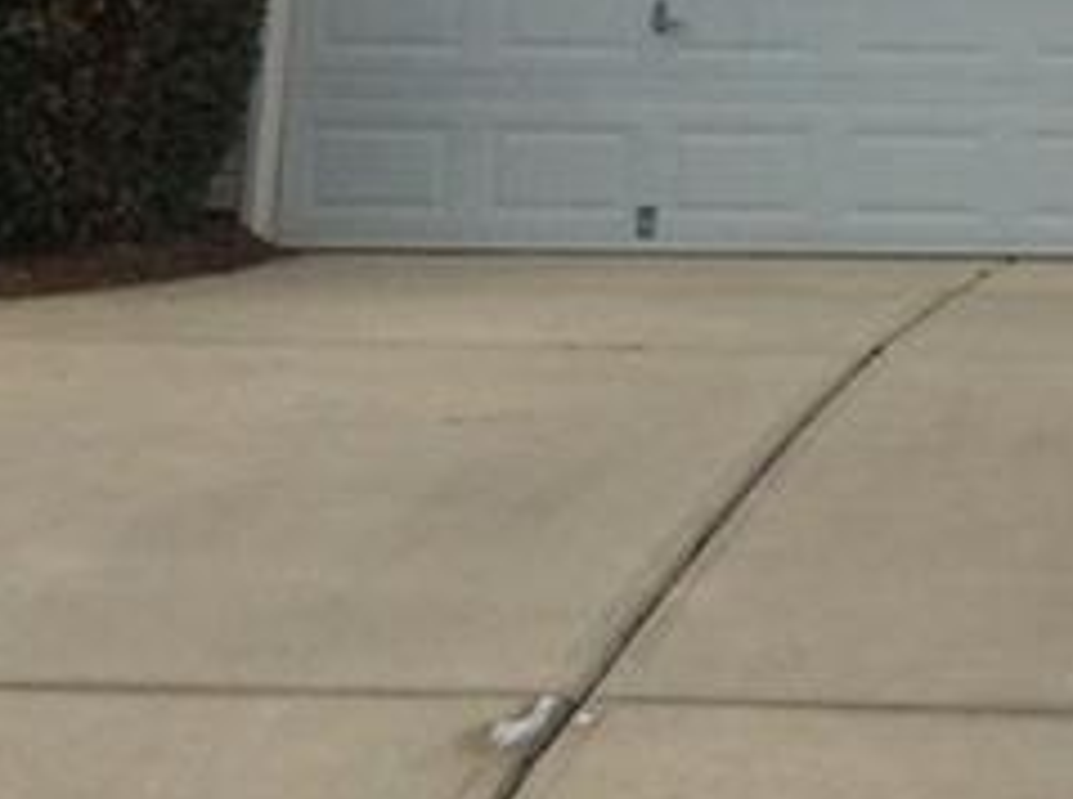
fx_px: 4236
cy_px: -628
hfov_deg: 13.7
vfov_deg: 10.2
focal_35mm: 137
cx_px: 1540
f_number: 2.4
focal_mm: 3.3
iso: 32
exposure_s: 1/1395
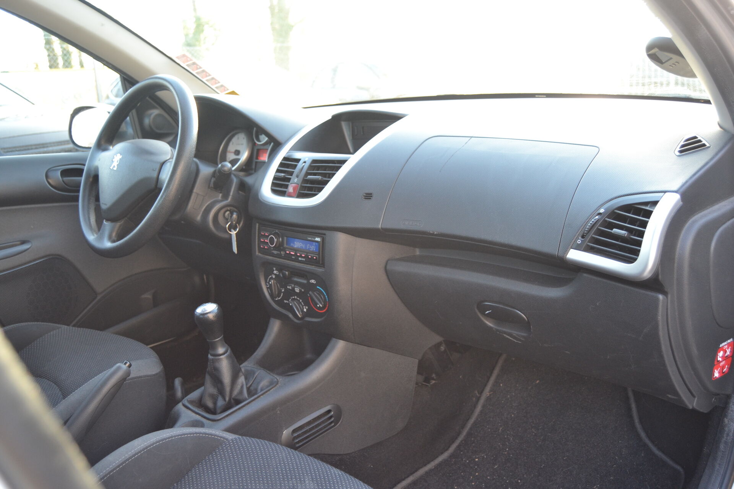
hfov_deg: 61.9
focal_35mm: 30
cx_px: 367
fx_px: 612
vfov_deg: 43.6
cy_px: 244
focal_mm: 20
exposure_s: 1/80
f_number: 4.5
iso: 400
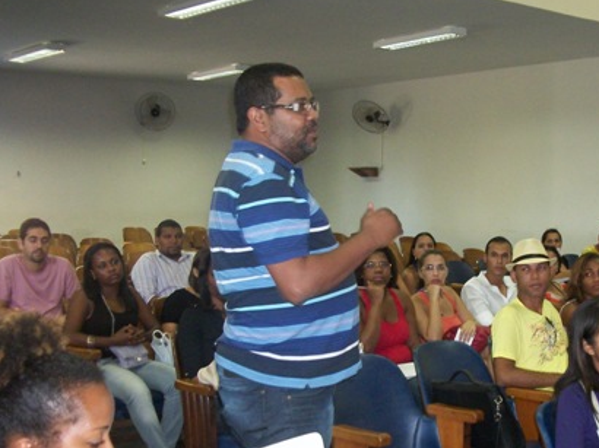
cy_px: 334
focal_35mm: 50
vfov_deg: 28.7
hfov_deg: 37.5
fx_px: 865
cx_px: 432
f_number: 2.9
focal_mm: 5.7
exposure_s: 1/30
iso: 250
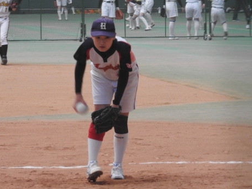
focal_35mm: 353
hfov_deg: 5.6
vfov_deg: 4.2
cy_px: 90
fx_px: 2569
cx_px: 100
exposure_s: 1/60
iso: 400
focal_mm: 48.4
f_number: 5.5
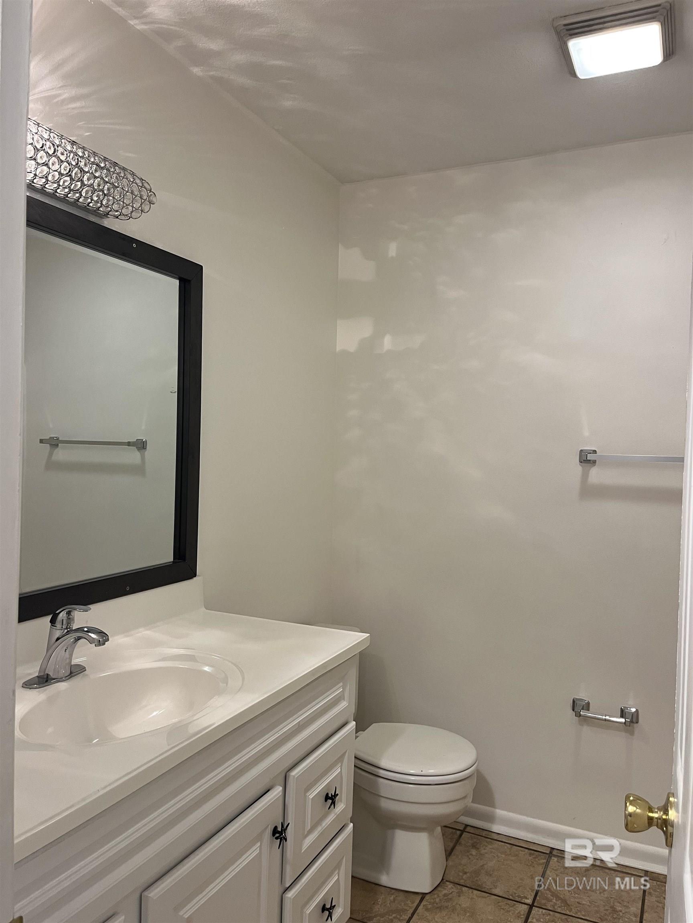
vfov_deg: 67.3
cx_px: 346
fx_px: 694
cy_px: 462
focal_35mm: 26
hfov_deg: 53.1
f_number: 1.6
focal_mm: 5.1
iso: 125
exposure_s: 1/60
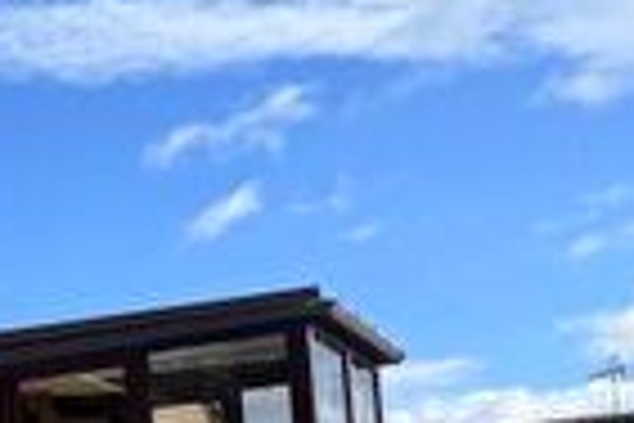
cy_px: 533
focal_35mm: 67
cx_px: -427
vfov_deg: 19.0
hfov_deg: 22.1
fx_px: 1180
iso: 32
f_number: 1.8
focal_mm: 1.57
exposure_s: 1/1167
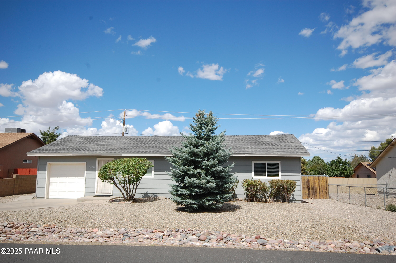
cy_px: 132
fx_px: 330
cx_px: 198
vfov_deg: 43.5
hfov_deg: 62.0
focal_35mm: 30
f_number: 9
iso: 200
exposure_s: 1/320
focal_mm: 20
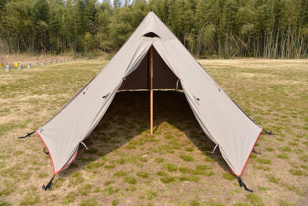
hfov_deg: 60.3
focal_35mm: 31
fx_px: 265
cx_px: 154
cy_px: 103
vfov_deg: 42.4
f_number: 4
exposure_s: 1/3200
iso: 400
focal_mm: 31
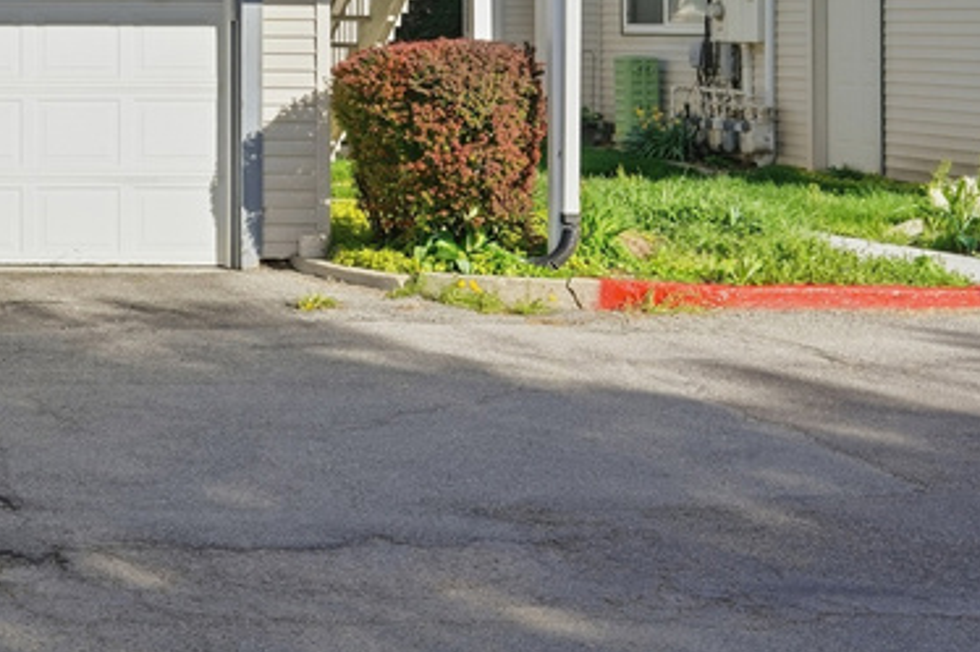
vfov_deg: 20.7
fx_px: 1714
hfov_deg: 26.8
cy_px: -22
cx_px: -307
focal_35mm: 63
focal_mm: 23
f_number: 9
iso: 250
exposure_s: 1/8000
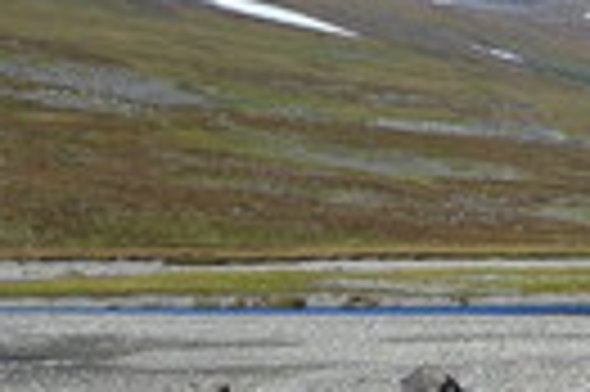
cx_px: 917
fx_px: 2161
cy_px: 320
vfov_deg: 10.3
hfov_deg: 14.4
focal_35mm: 132
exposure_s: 1/2000
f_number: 2.8
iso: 80
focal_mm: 4.7
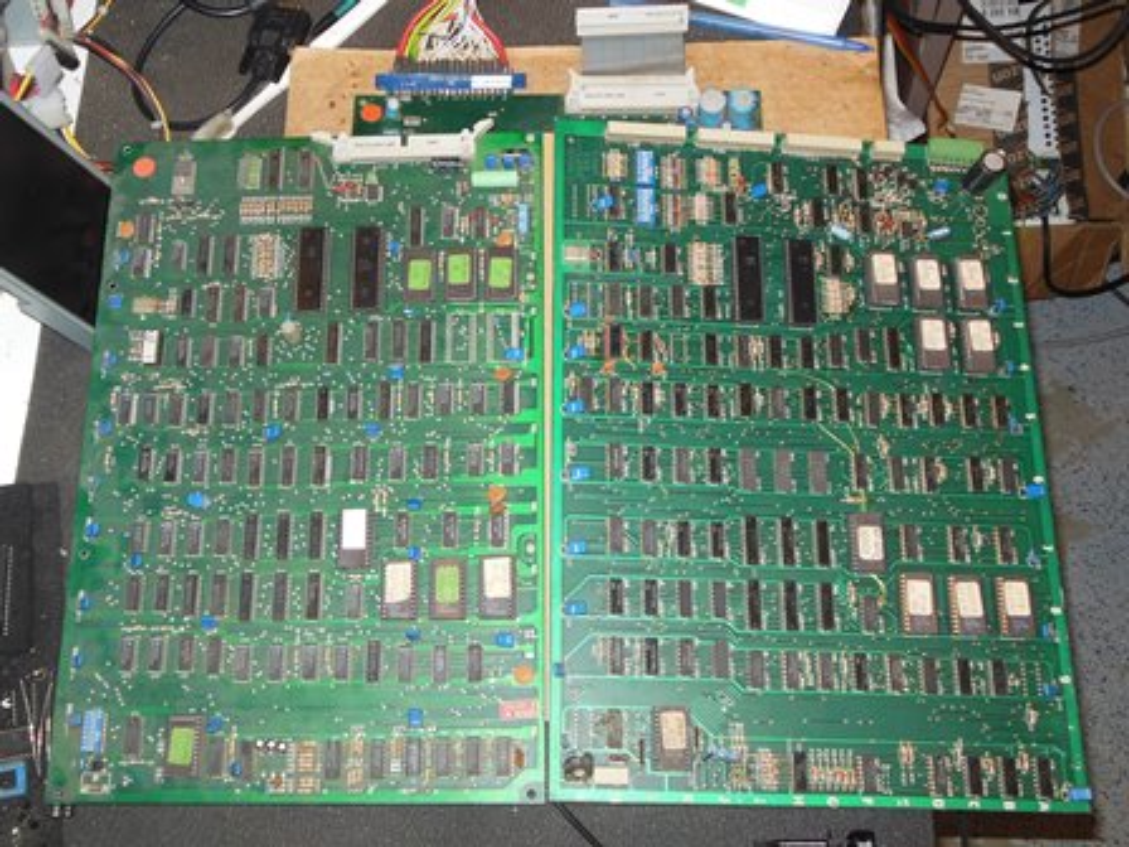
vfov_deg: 37.7
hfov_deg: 49.0
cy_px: 424
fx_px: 1239
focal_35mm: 38
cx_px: 564
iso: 200
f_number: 3.6
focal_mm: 6.8
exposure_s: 1/30
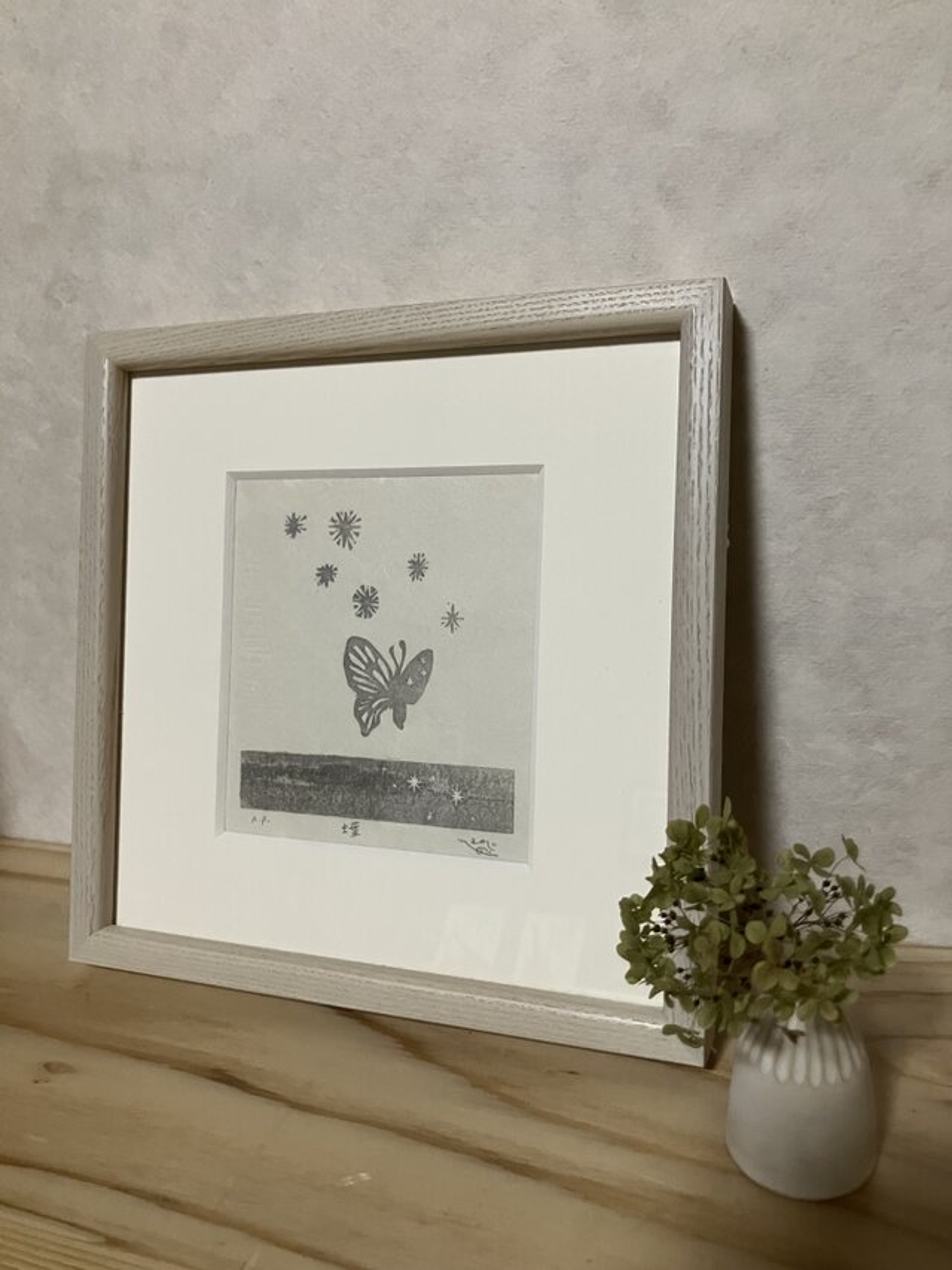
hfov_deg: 49.8
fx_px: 1026
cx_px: 476
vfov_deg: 63.4
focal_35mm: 28
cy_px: 635
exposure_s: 1/50
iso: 320
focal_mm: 3.99
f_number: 1.8
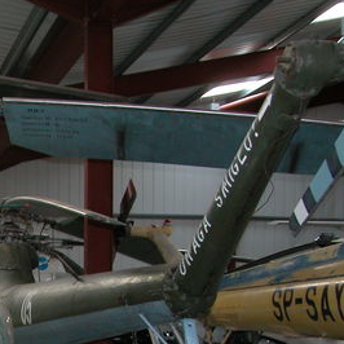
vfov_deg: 18.1
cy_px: 371
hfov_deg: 17.3
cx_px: -128
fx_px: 1046
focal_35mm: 93
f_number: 2.8
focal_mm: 8.9
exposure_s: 1/60
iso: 200
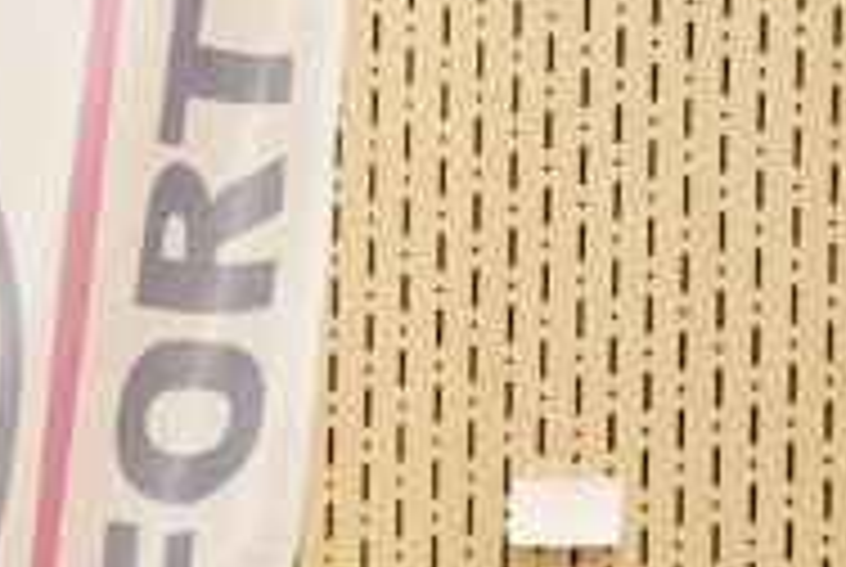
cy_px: 1064
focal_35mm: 188
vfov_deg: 7.1
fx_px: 4415
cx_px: -1278
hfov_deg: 9.5
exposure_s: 1/200
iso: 500
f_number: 3.2
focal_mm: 35.3
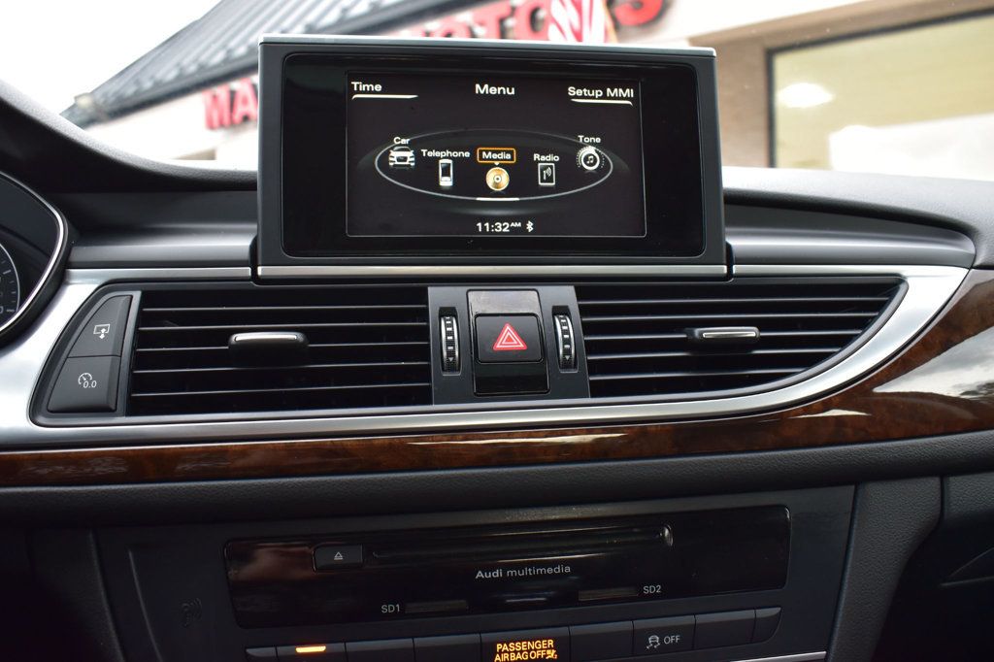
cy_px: 331
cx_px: 497
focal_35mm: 32
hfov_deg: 59.5
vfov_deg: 41.7
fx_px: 869
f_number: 6.3
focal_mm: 21
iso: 720
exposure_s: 1/15
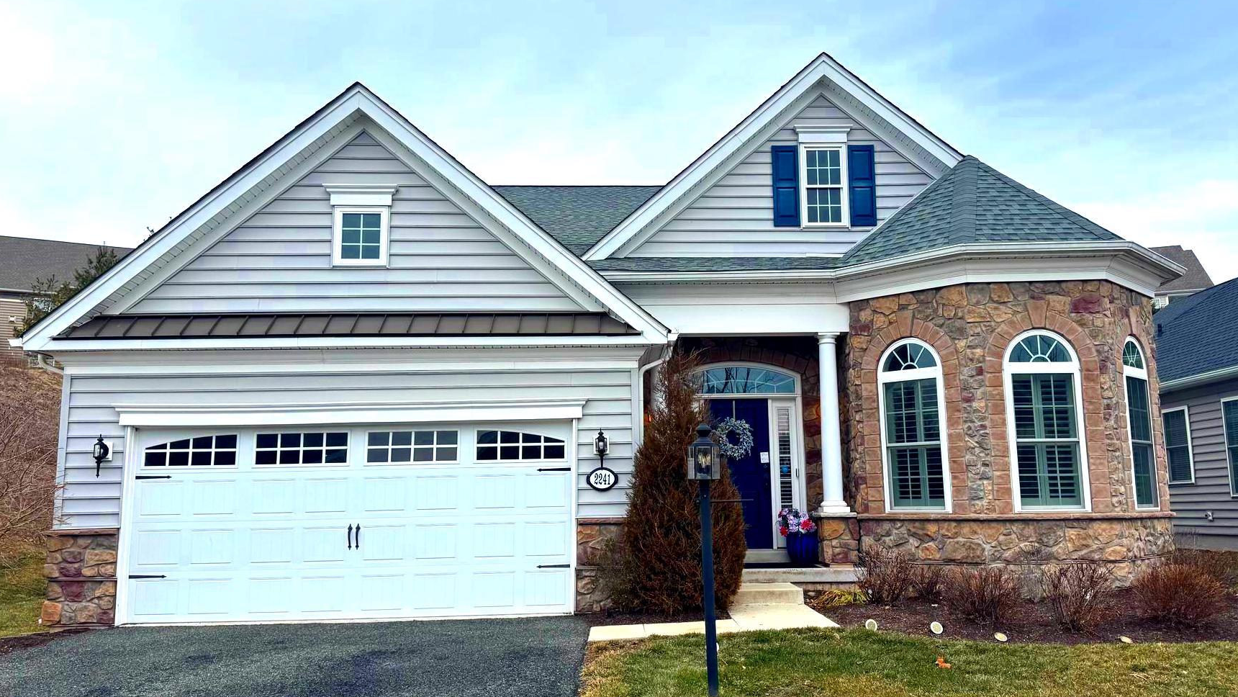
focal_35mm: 27
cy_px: 346
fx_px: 886
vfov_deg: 42.9
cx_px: 625
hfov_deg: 69.9
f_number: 1.78
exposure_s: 1/1151
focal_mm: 6.76
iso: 80
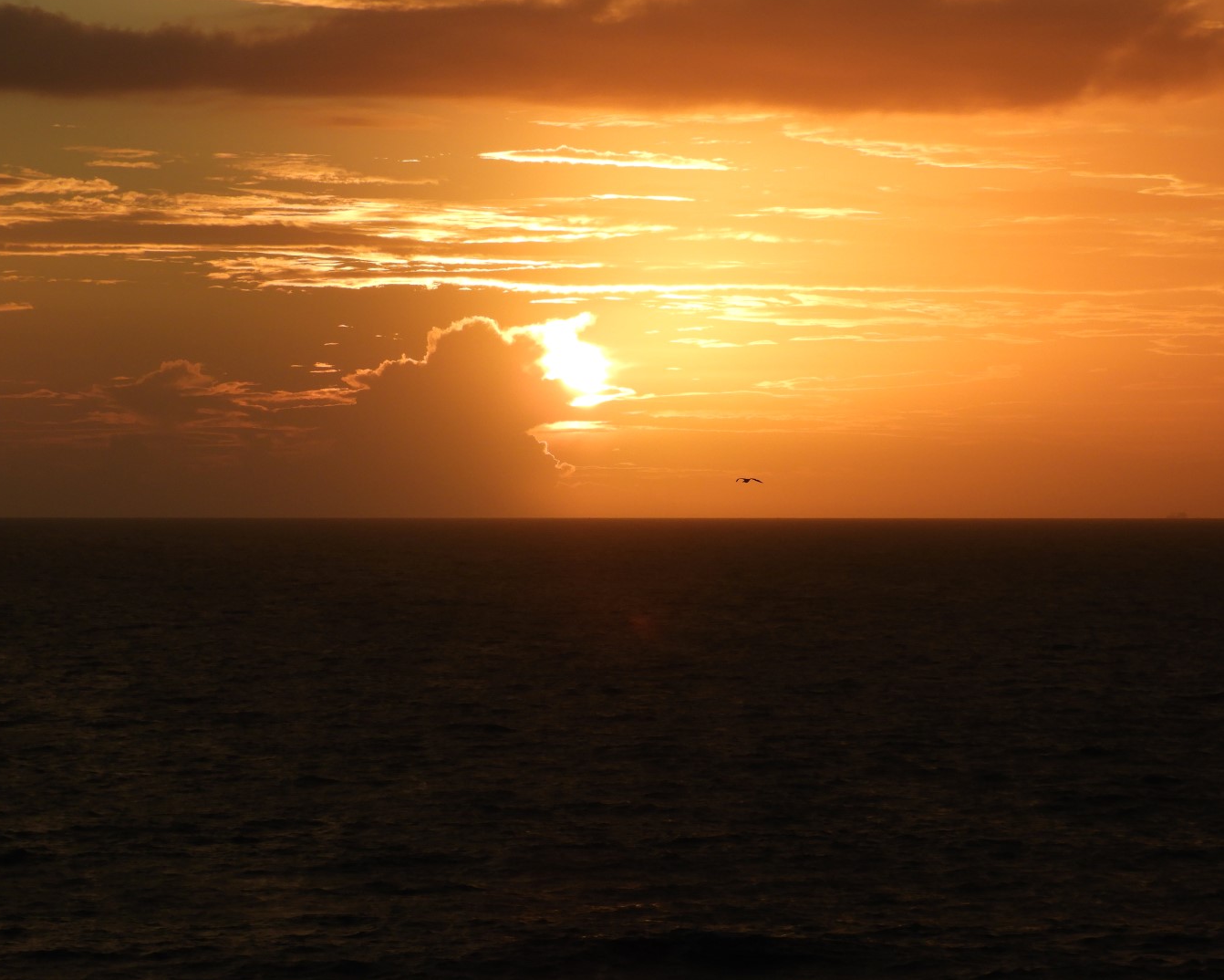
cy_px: 490
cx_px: 619
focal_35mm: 178
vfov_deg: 8.7
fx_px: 6449
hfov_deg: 10.8
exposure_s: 1/640
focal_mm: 30.5
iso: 100
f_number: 5.2
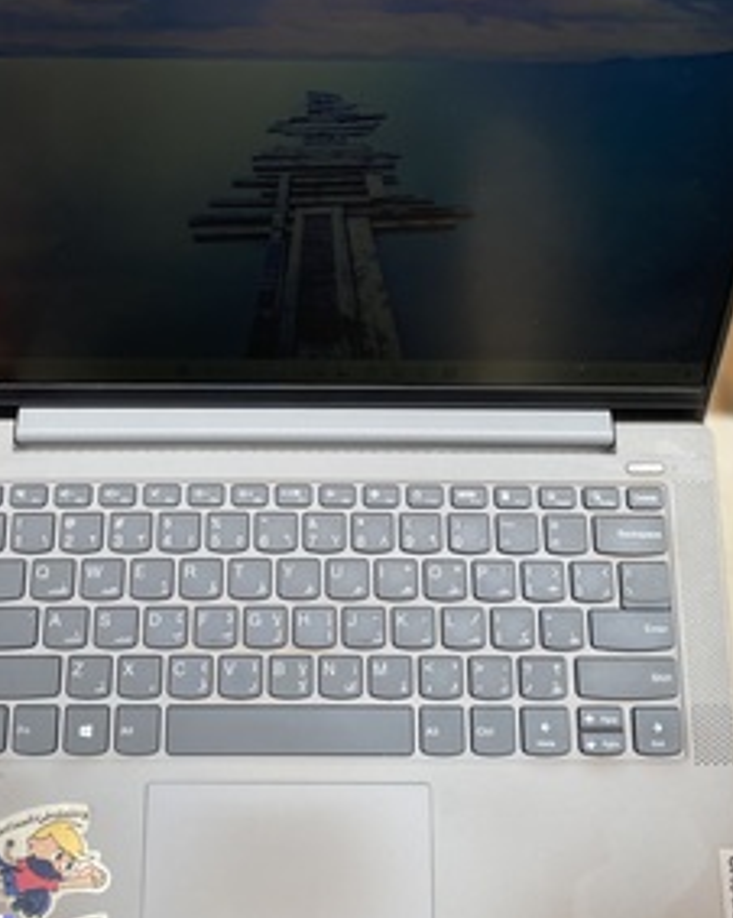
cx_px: 316
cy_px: 391
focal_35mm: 41
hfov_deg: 36.4
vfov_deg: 44.7
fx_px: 1113
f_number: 1.8
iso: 32
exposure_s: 1/782
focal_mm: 4.25
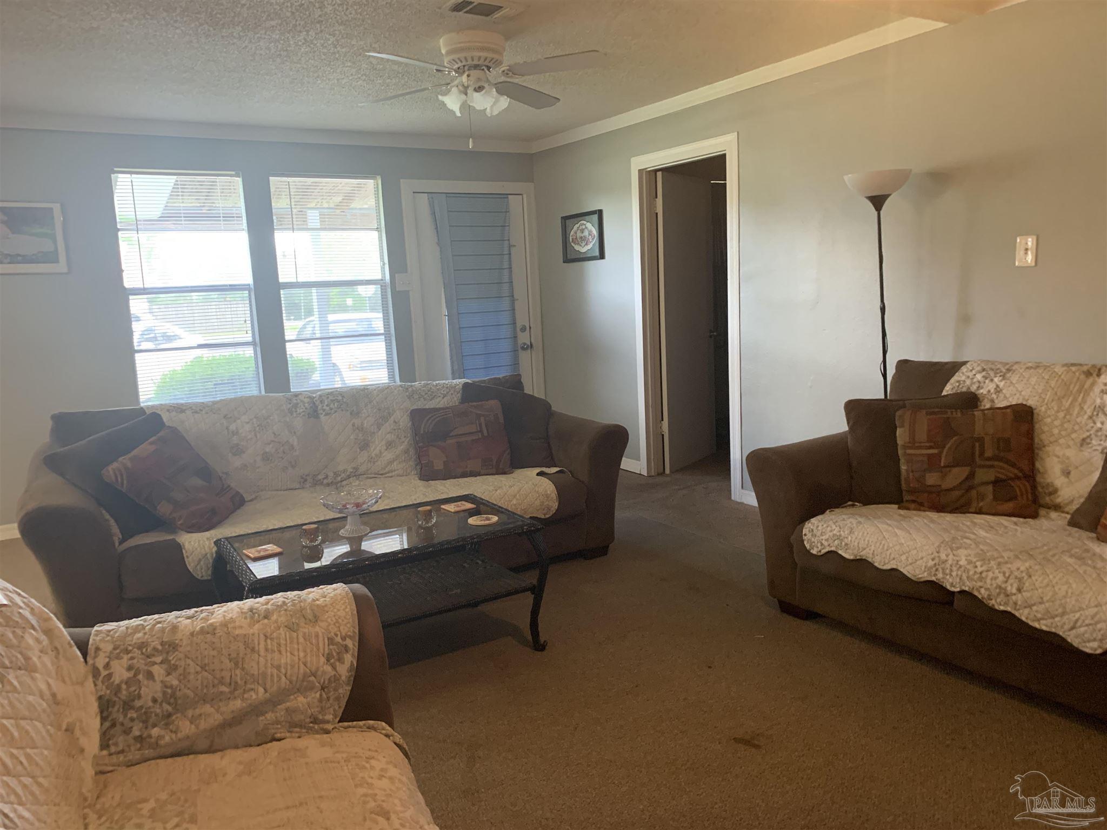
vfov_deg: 53.1
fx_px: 831
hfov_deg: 67.3
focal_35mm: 26
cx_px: 554
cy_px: 415
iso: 320
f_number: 1.8
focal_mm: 4.25
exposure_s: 1/40
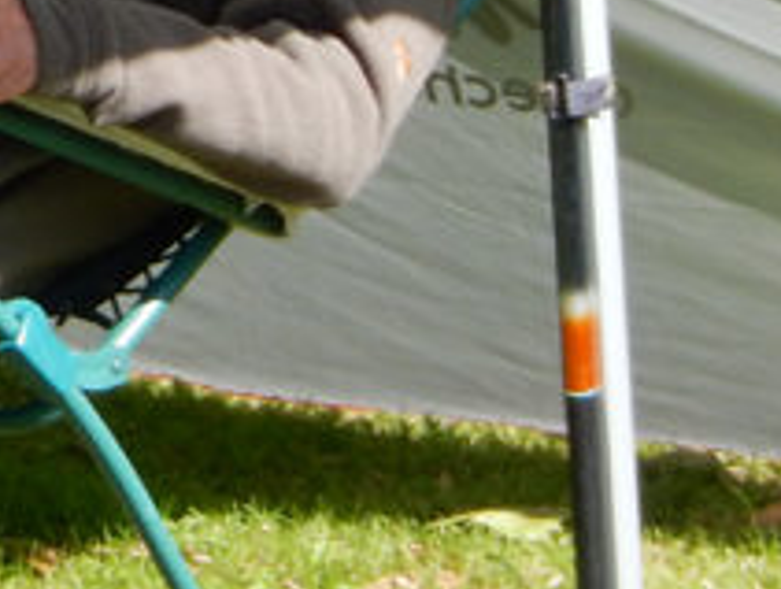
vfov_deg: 3.7
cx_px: -552
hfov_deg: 4.9
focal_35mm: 402
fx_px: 9085
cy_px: -359
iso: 125
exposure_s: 1/250
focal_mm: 15.2
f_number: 5.1
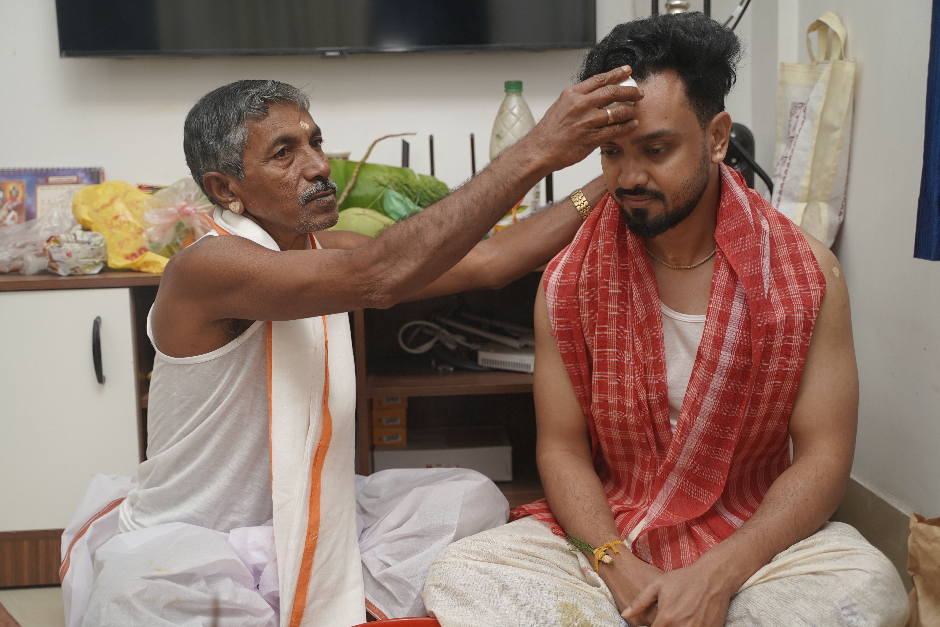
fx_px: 1201
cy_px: 314
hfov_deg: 42.7
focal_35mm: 46
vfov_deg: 29.2
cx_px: 470
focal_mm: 46
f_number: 2.8
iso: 400
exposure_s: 1/160
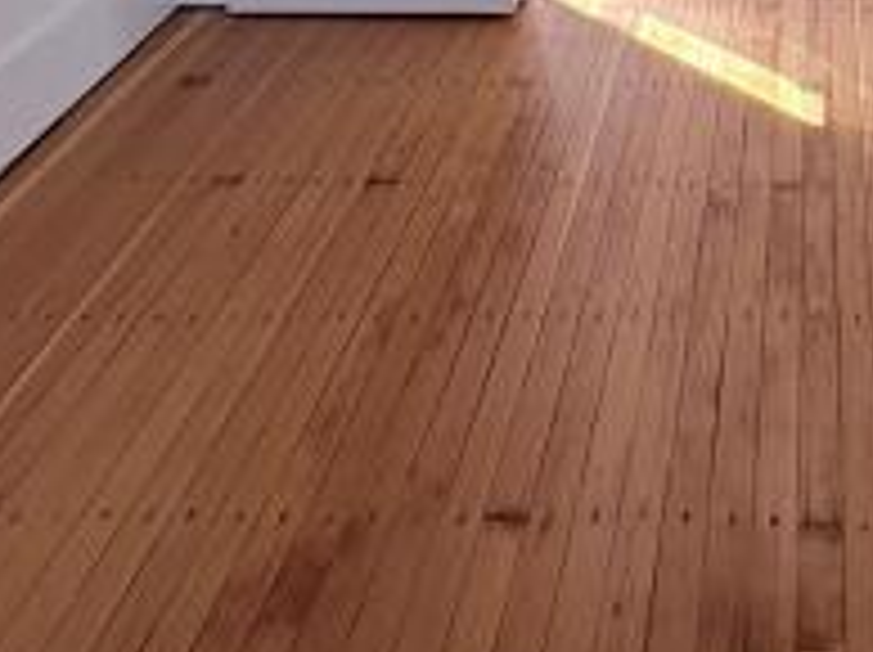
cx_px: 801
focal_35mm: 52
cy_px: -306
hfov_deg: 34.6
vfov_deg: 23.0
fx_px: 1310
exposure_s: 1/195
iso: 64
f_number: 2.2
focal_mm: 2.22
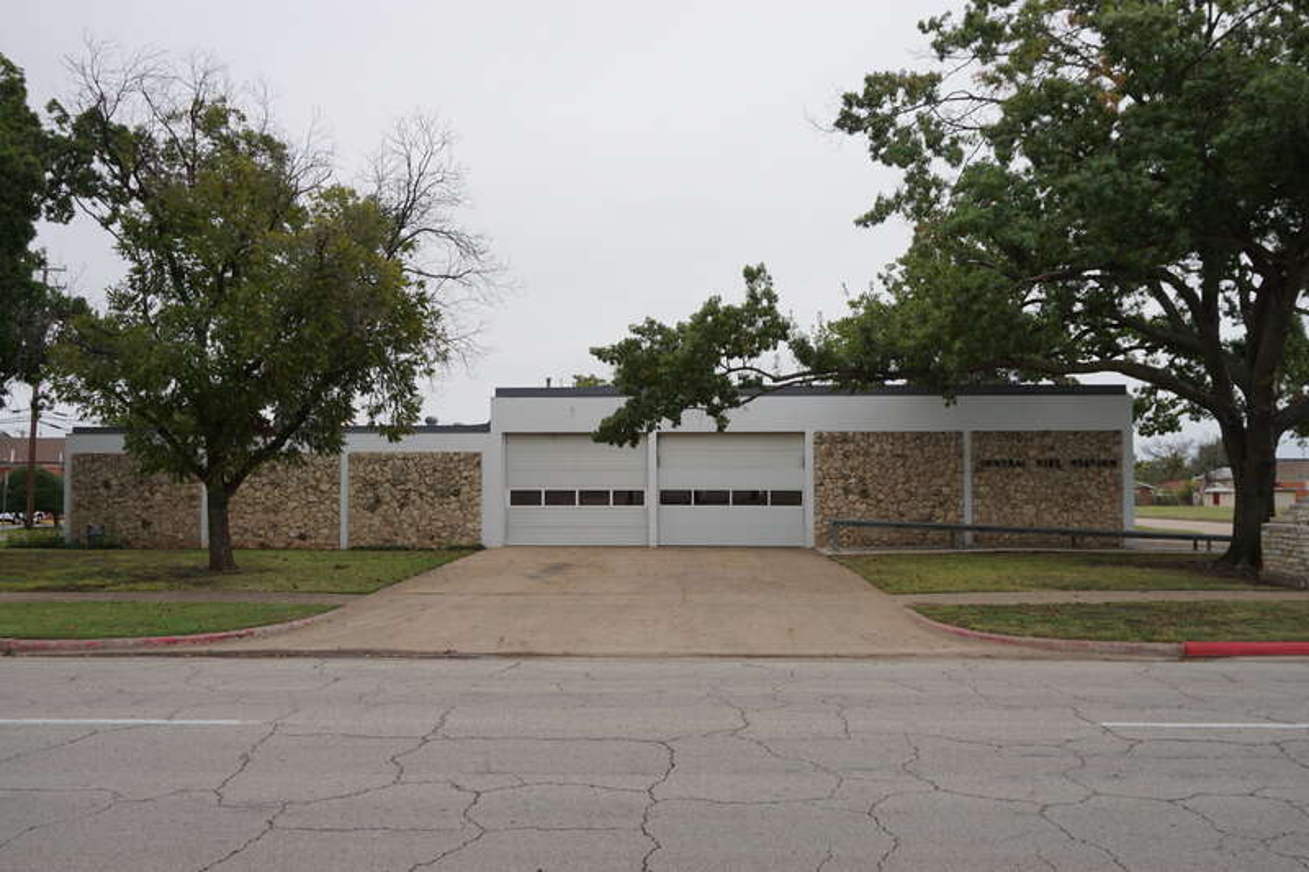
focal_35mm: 32
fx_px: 1145
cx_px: 654
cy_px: 436
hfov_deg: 59.5
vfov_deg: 41.7
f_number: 7.1
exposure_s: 1/100
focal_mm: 21
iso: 100
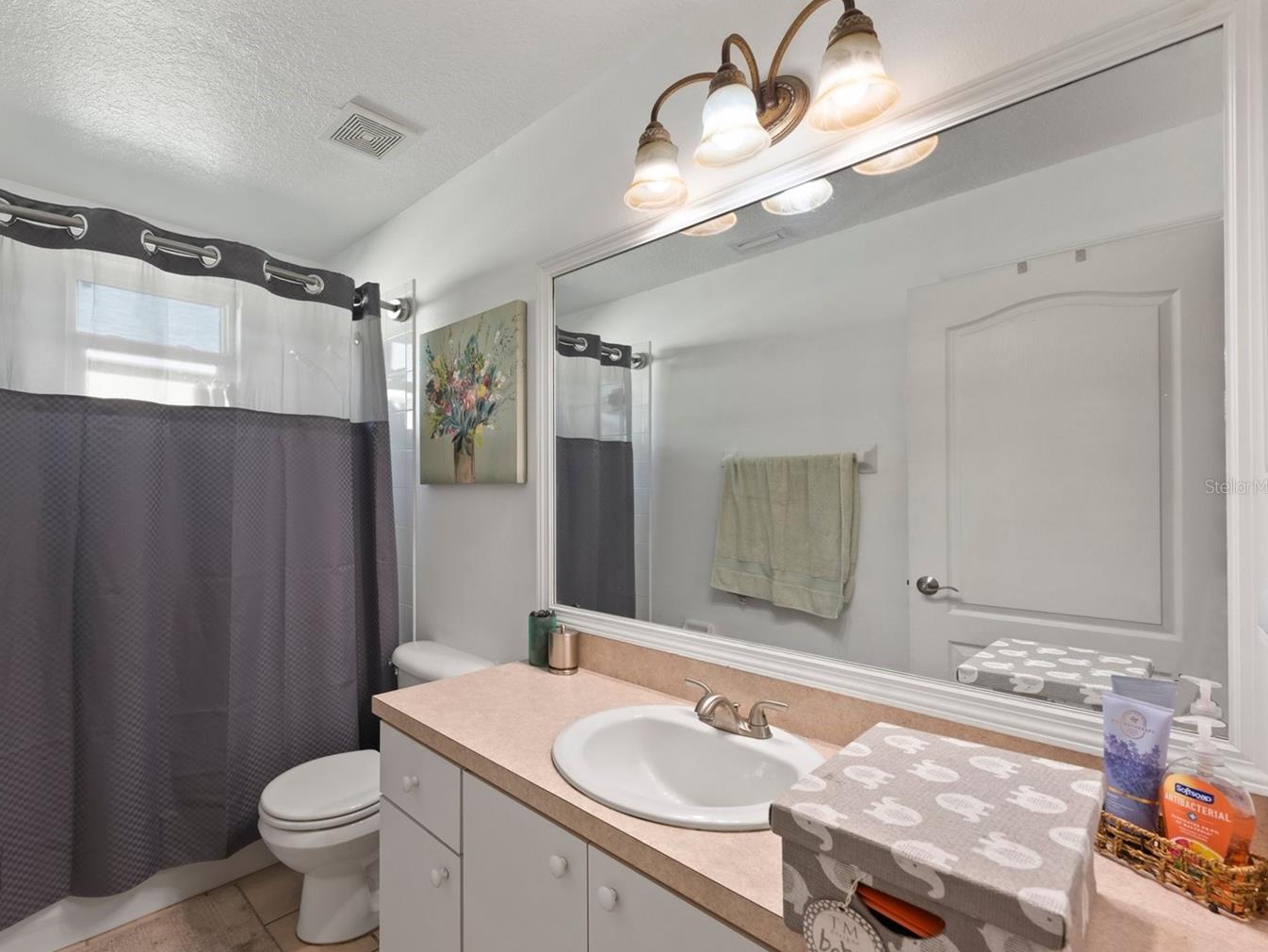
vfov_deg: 78.1
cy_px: 486
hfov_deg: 93.7
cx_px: 535
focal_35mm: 16
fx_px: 586
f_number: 8
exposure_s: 1/8
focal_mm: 14
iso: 400
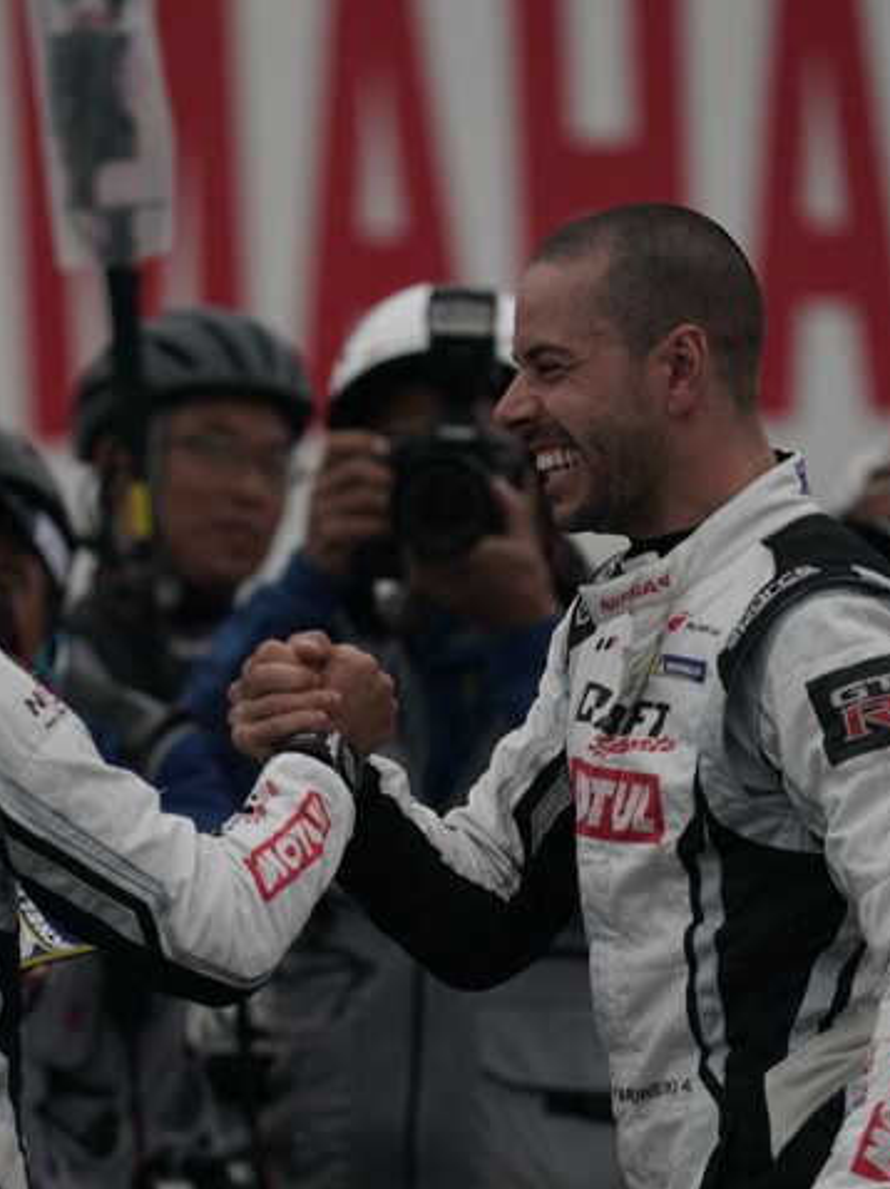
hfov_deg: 1.7
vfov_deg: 2.3
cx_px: 271
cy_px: 594
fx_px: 29817
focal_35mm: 869
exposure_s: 1/200
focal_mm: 600
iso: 1250
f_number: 7.1
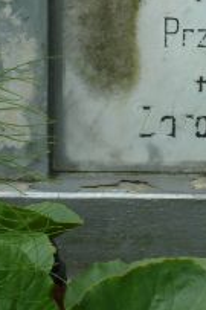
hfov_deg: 4.7
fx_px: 2519
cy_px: 67
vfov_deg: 7.0
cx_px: 243
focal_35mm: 293
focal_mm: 19.5
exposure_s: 1/100
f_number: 4.4
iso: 80
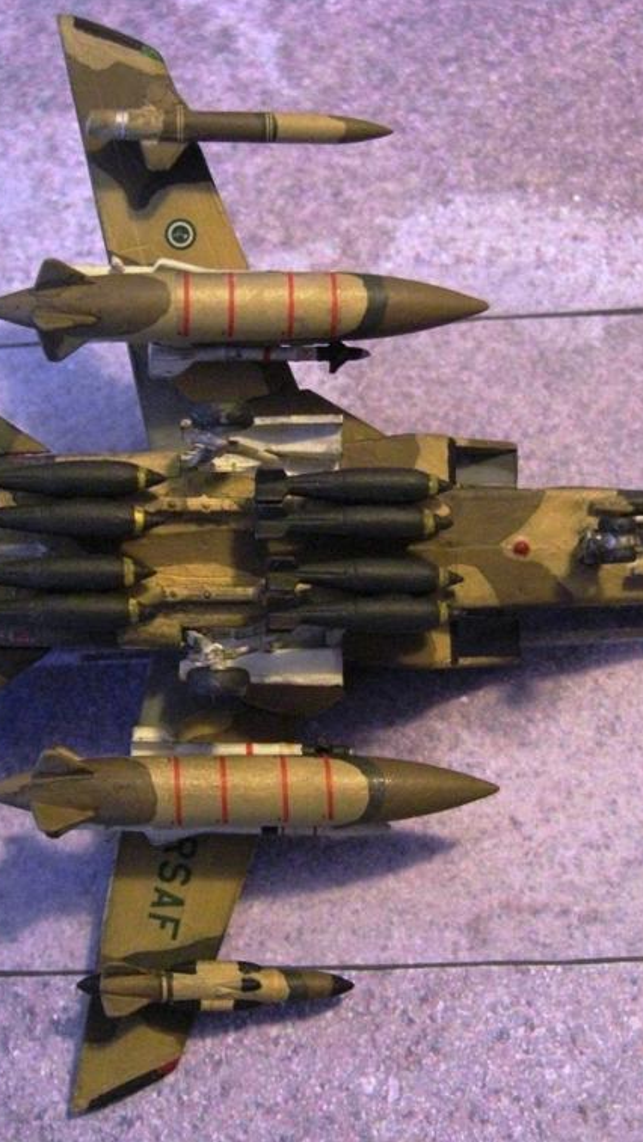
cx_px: 318
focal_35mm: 56
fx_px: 1697
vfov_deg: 37.2
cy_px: 564
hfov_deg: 21.5
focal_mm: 7.9
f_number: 2.8
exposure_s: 1/25
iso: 800
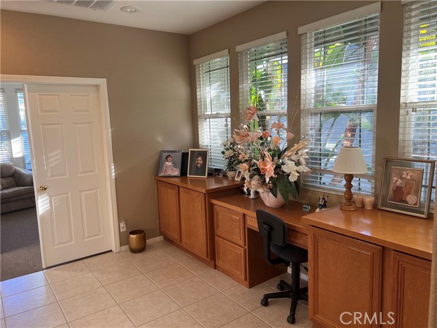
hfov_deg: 67.3
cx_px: 218
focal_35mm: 26
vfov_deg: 53.1
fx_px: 328
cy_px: 164
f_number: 1.5
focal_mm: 5.7
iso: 64
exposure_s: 1/60
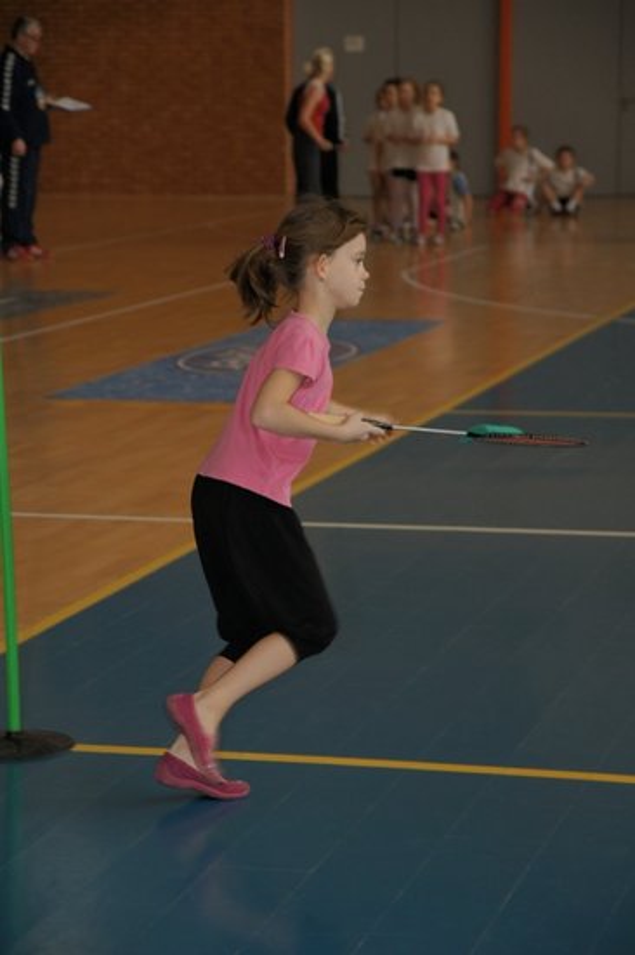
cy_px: 478
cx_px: 318
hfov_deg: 13.0
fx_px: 2781
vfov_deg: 19.5
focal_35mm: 105
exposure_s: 1/160
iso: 400
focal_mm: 70
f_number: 4
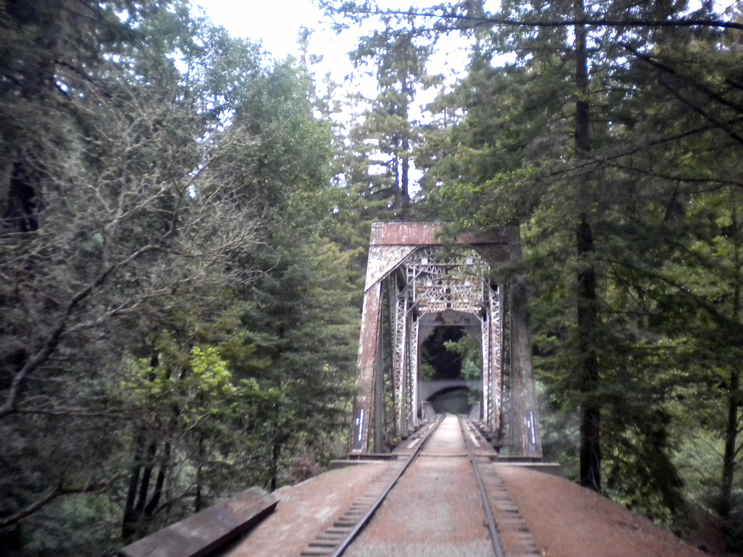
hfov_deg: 52.6
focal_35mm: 35
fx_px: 751
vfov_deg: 40.7
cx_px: 372
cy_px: 278
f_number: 3.1
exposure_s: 1/95.7
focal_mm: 6.3
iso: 400
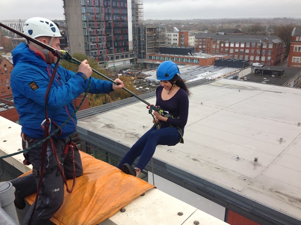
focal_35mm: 33
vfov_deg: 42.9
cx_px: 150
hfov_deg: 55.4
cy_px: 112
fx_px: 287
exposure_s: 1/120
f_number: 2.4
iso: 64
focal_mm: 4.12
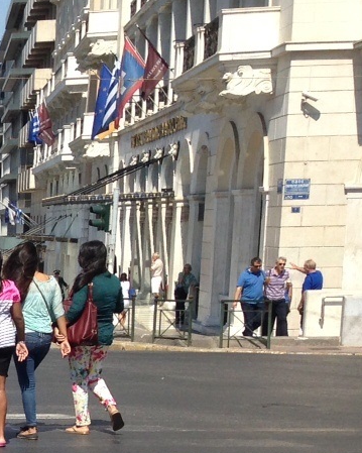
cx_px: -426
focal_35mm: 117
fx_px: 1567
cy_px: 518
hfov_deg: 11.5
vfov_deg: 15.9
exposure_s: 1/1642
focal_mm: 4.13
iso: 50
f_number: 2.4
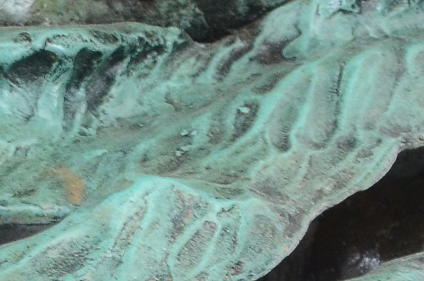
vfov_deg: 2.1
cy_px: 230
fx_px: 7664
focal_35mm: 652
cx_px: -193
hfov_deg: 3.2
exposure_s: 1/160
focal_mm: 70
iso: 640
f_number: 9
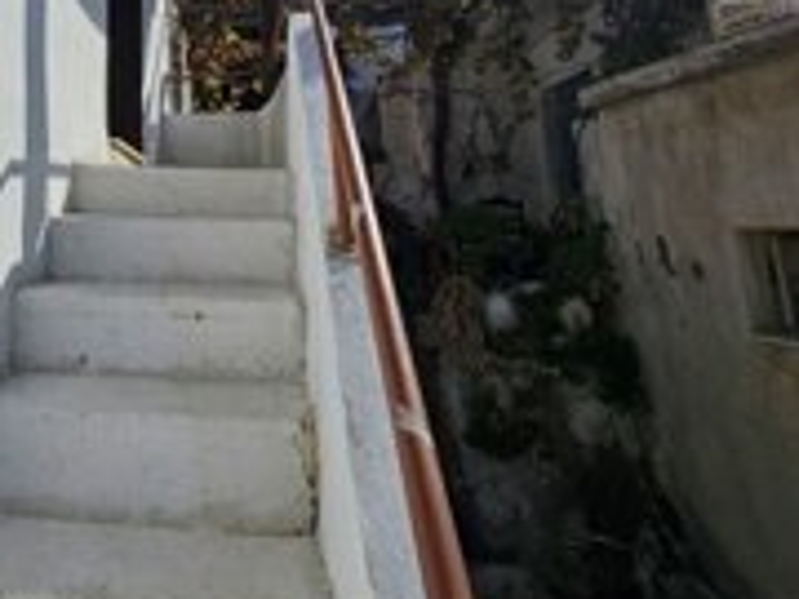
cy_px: 53
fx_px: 600
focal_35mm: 26
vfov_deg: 47.4
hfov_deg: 61.7
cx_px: 160
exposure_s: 1/6444
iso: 50
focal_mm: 2.2
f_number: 2.2
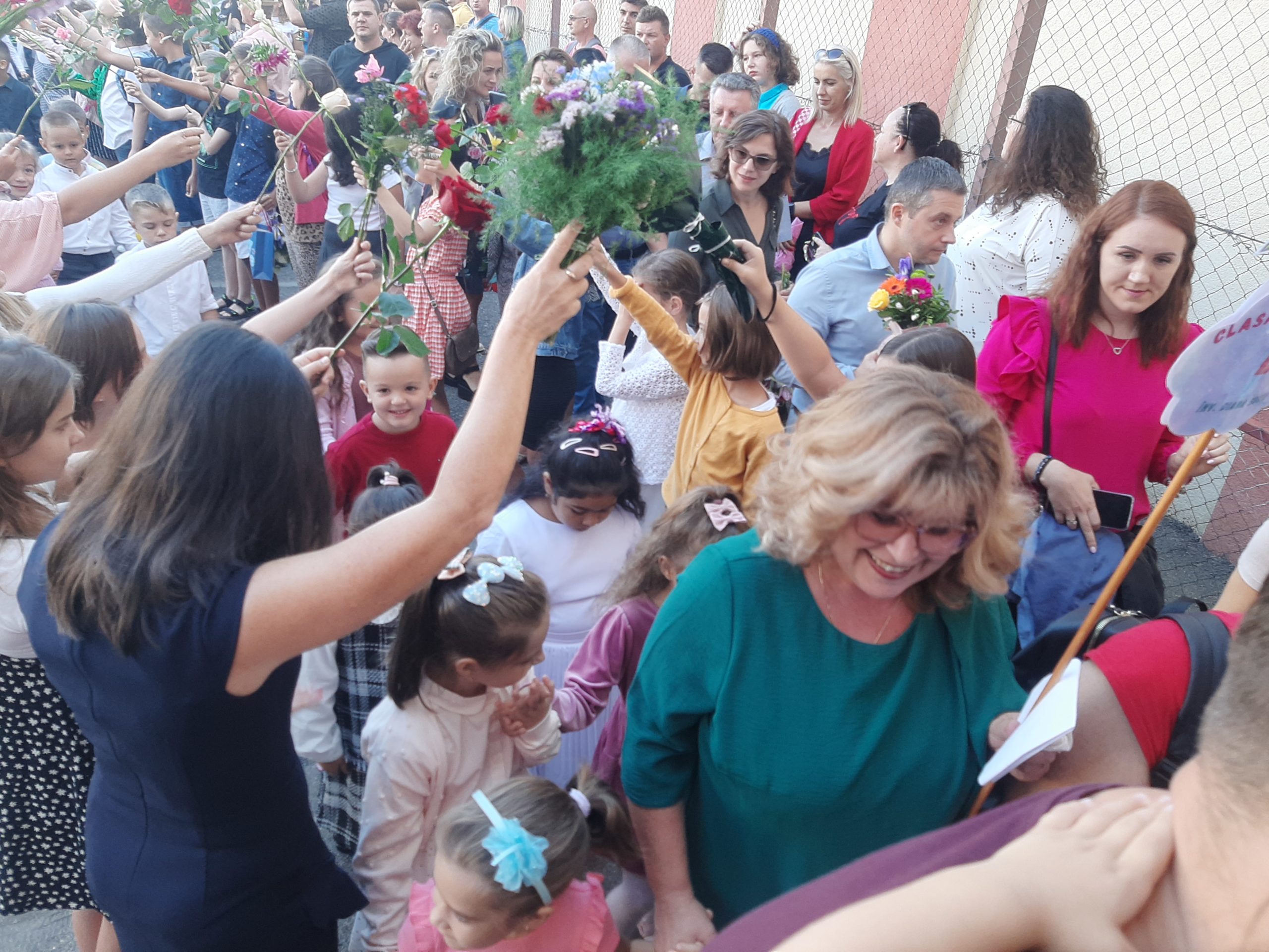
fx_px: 990
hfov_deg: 65.3
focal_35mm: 27
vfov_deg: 51.4
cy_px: 476
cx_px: 634
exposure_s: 1/111
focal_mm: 3.93
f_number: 1.7
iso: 40
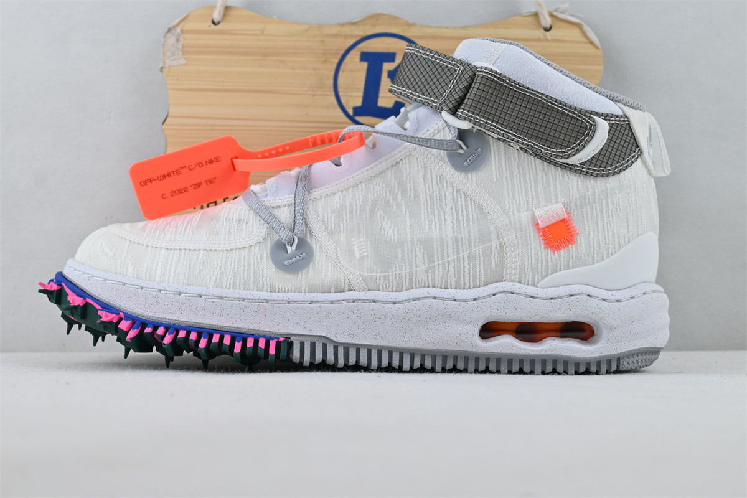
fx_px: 934
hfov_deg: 43.6
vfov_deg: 29.9
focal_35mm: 45
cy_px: 249
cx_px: 374
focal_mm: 30
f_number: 4.8
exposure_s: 1/100
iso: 100
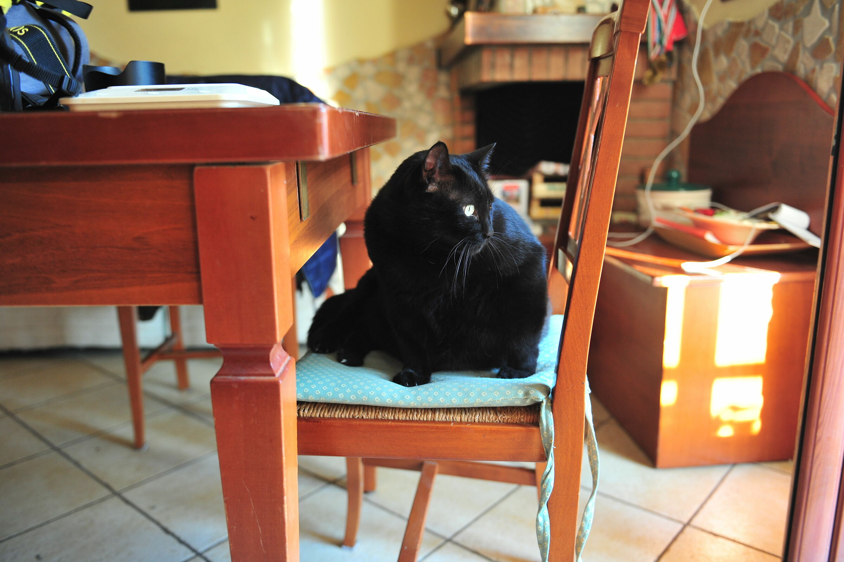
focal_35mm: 29
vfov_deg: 44.9
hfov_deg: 63.7
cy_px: 281
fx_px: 679
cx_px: 422
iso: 800
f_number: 2.8
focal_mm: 29
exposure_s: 1/125
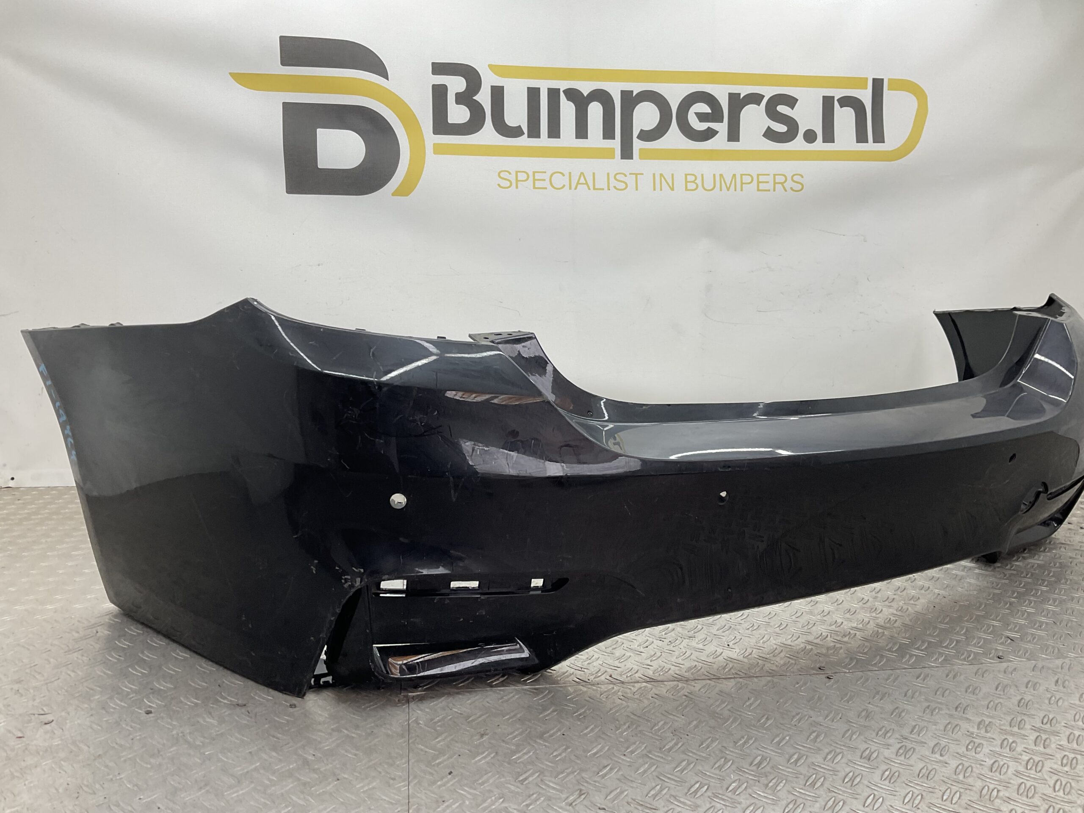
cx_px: 542
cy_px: 406
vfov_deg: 48.2
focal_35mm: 29
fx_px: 908
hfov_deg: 61.7
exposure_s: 1/120
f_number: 1.8
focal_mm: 3
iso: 25
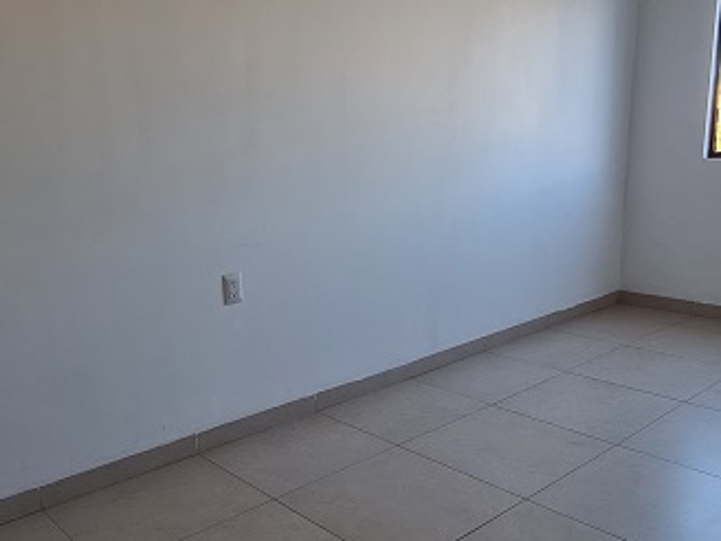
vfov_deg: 44.1
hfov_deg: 56.8
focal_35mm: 32
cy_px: 296
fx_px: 667
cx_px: 355
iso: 64
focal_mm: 2.2
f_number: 2.2
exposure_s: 1/60
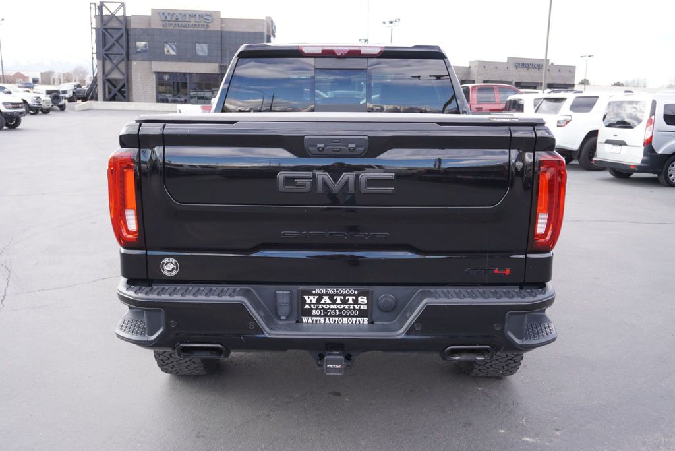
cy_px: 226
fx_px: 647
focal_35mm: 34
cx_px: 338
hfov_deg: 55.1
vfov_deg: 38.4
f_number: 4.5
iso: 100
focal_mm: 23
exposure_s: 1/80
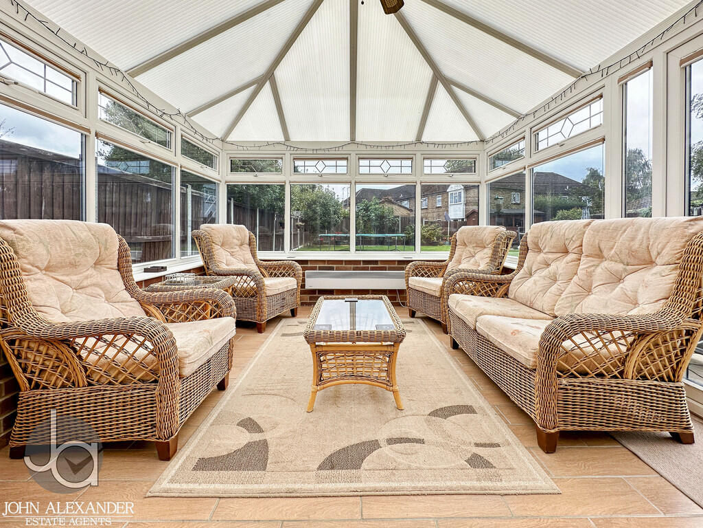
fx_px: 284
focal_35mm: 14
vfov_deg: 85.7
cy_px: 264
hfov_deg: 102.1
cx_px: 352
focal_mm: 2.22
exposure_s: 1/191
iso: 40
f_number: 2.2
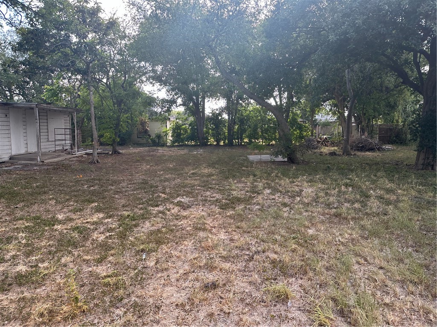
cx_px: 218
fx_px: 303
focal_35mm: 24
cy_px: 164
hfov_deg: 71.6
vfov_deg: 56.8
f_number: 1.78
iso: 80
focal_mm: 6.86
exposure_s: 1/489
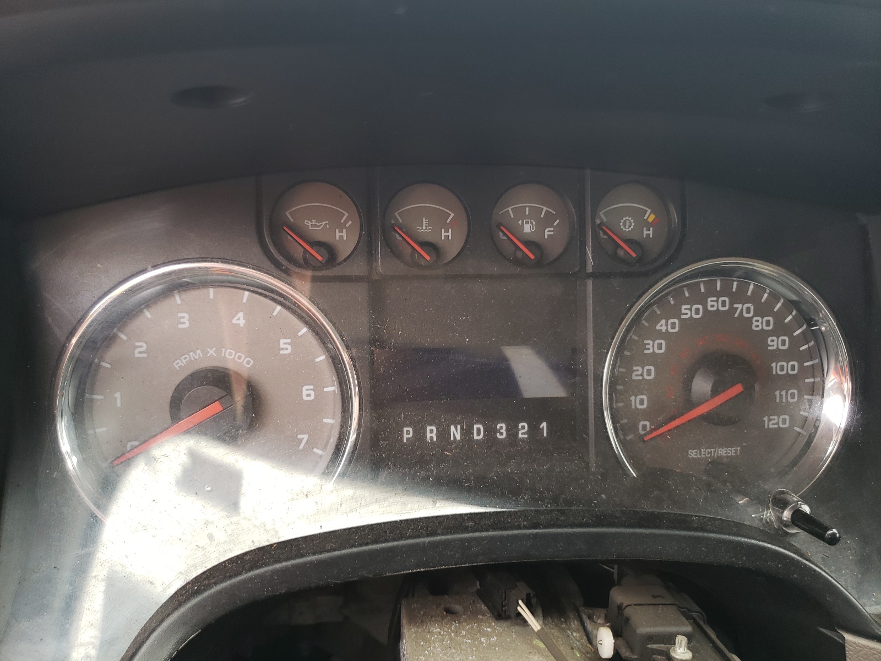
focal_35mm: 26
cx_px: 440
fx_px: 662
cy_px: 330
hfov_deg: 67.3
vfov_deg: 53.1
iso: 69
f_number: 1.5
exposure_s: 1/60.2
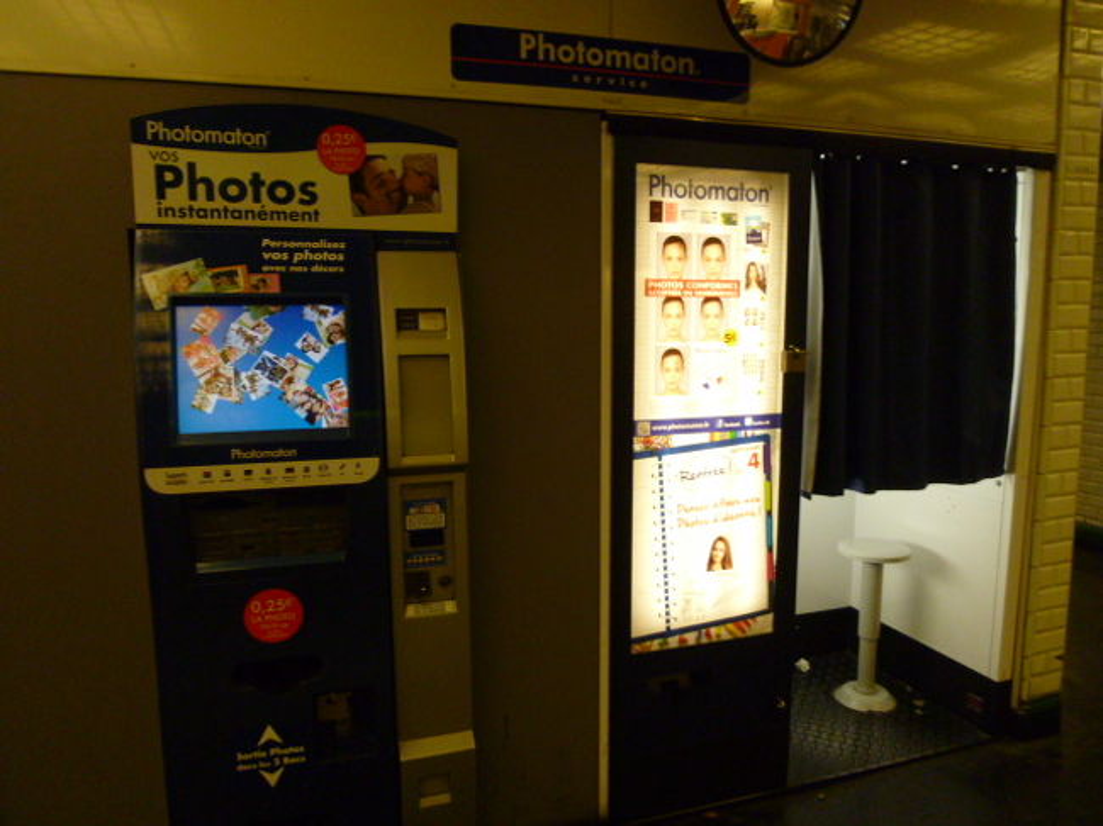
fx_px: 764
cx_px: 552
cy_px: 413
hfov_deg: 71.6
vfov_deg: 56.8
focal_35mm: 24
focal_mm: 4.3
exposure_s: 1/60
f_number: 2.2
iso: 320
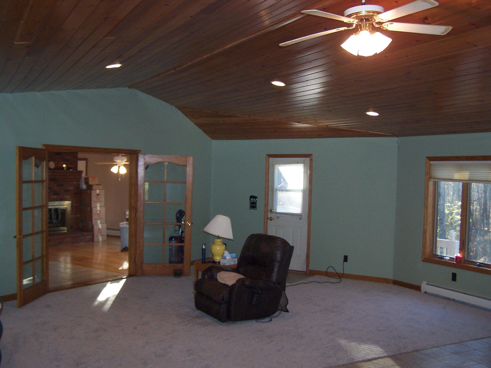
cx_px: 246
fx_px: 539
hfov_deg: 49.0
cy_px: 184
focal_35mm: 38
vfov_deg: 37.7
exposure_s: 1/60
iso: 140
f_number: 2.8
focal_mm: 6.3
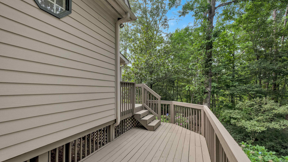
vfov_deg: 63.8
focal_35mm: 17
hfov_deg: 95.9
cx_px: 146
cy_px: 89
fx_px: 130
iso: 160
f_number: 9
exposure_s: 1/50
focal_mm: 16
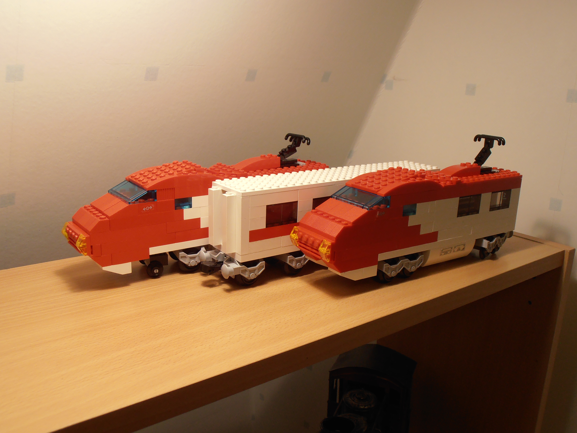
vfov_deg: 38.7
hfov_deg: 50.1
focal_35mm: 37
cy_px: 216
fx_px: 617
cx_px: 288
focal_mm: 6.61
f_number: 3.9
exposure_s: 1/25
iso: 125
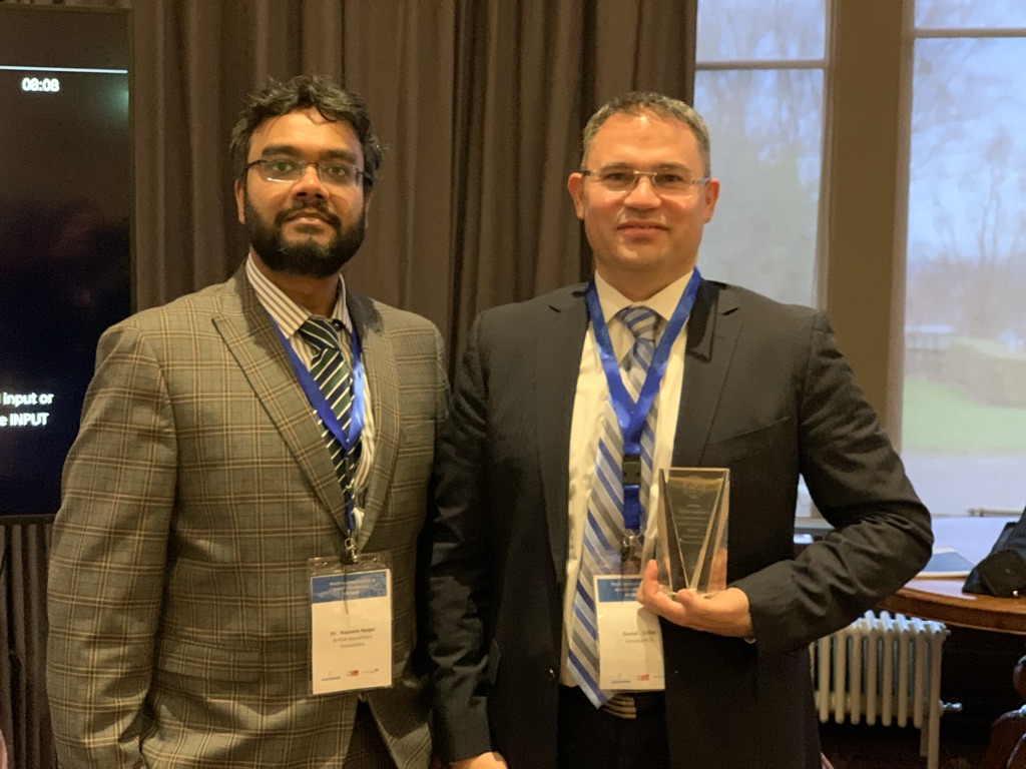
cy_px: 384
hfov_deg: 36.8
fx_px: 1541
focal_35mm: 52
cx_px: 513
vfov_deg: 28.0
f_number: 2.4
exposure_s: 1/26
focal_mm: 6
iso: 800
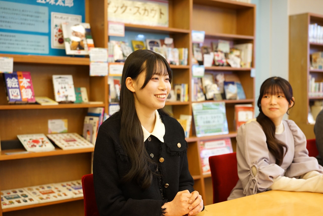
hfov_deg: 39.6
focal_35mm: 50
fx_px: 449
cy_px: 108
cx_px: 162
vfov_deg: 27.0
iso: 1000
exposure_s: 1/125
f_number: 3.2
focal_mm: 50
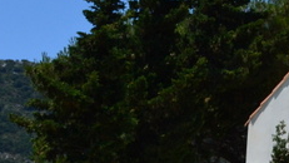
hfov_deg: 17.2
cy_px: 88
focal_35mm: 120
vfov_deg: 10.1
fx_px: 920
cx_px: 324
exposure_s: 1/500
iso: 360
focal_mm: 22
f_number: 11
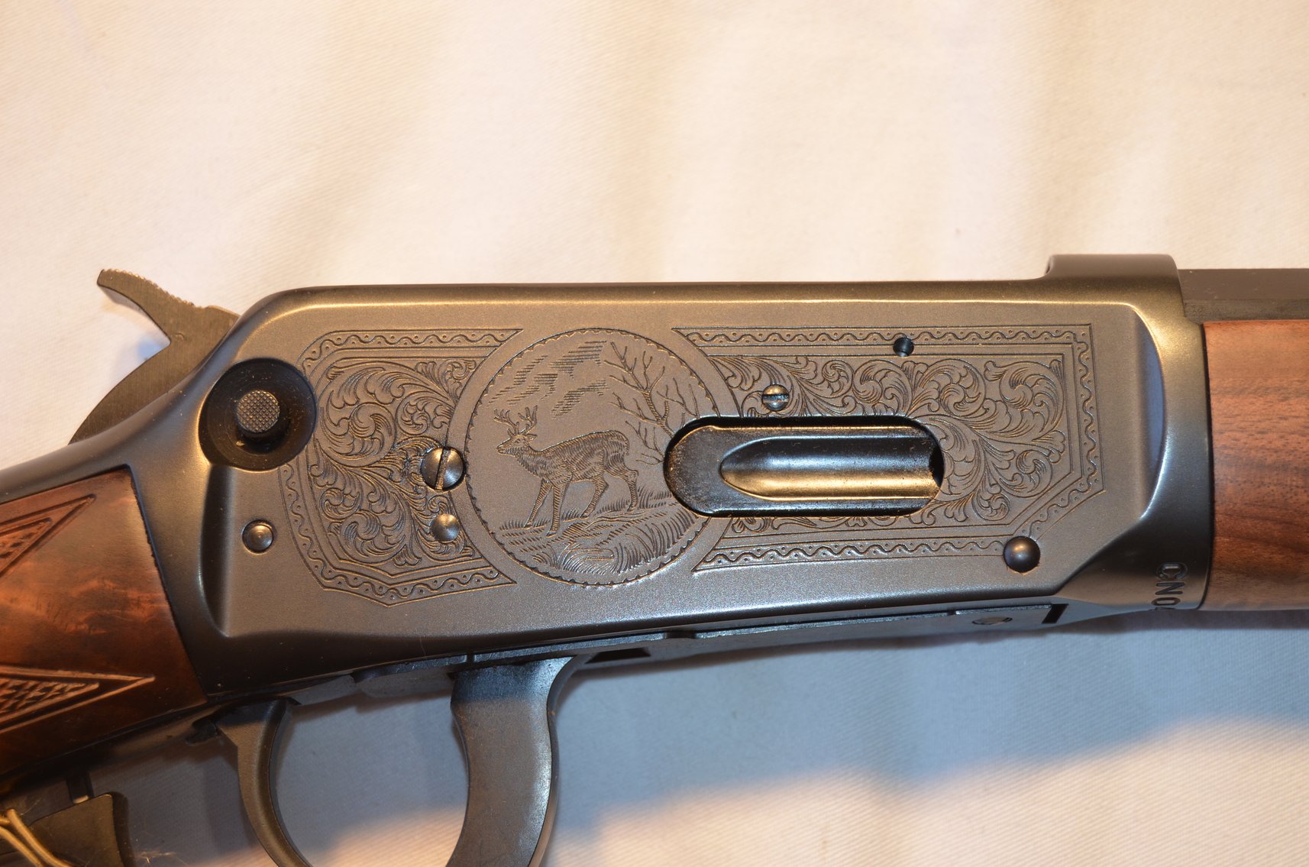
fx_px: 2449
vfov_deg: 20.1
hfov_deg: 29.9
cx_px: 654
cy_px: 434
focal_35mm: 68
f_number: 5.3
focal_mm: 45
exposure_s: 1/125
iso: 400
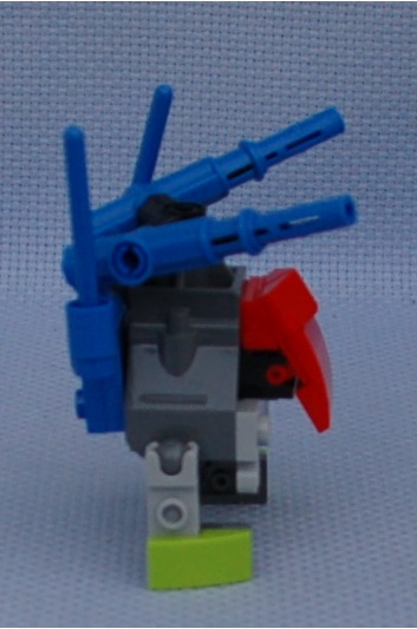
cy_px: 314
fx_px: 524
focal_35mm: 30
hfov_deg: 43.4
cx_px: 208
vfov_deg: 62.0
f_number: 3.8
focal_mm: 20
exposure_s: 1/500
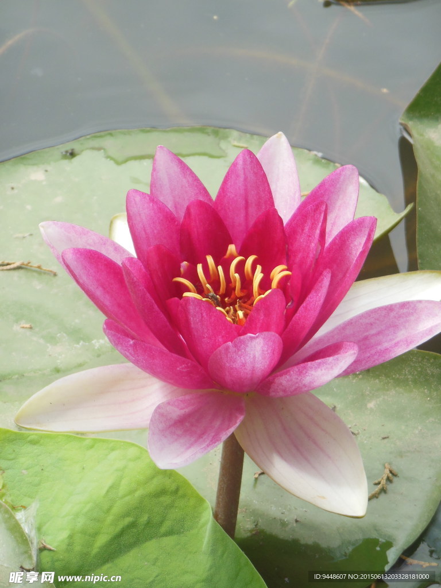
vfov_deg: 11.8
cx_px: 220
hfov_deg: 8.9
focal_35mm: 167
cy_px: 294
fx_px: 2837
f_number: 5.4
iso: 200
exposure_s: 1/250
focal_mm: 29.8
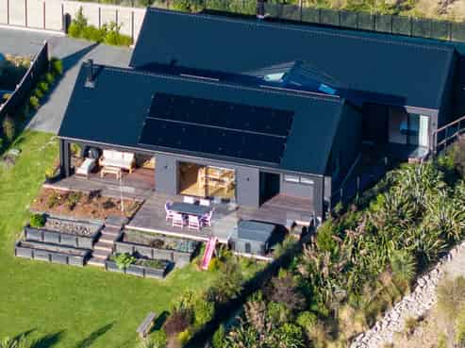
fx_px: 940
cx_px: 232
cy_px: 174
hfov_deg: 27.8
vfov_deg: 21.0
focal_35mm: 70
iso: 100
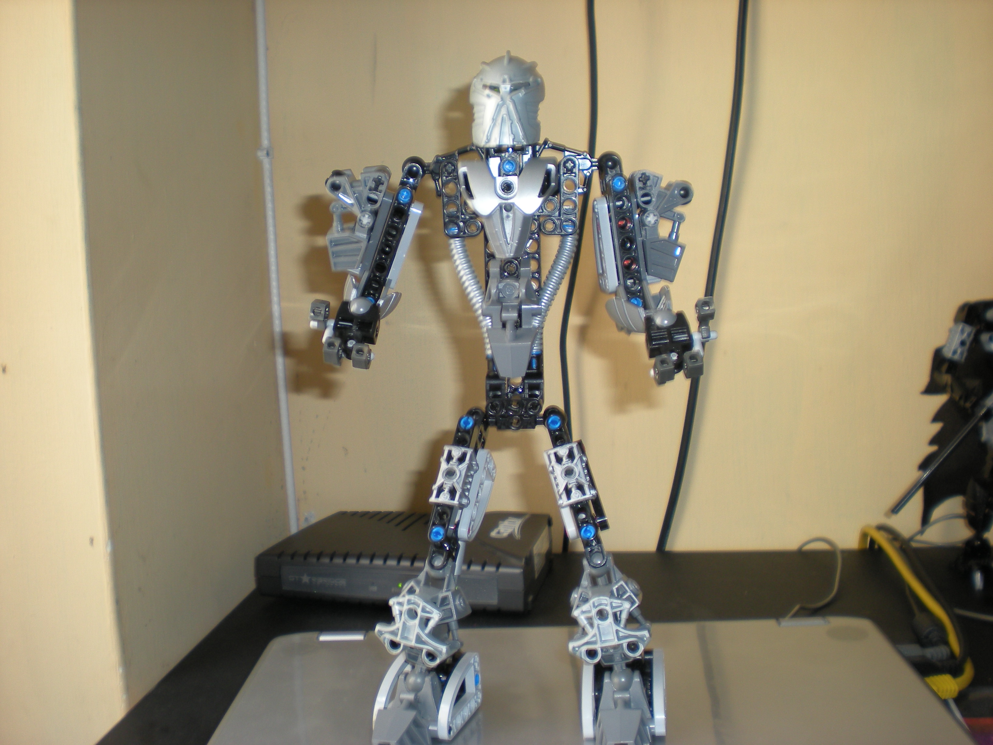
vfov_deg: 37.7
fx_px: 1090
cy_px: 372
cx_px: 496
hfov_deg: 49.0
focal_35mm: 38
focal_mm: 6.3
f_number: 3.1
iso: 64
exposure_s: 1/30.7
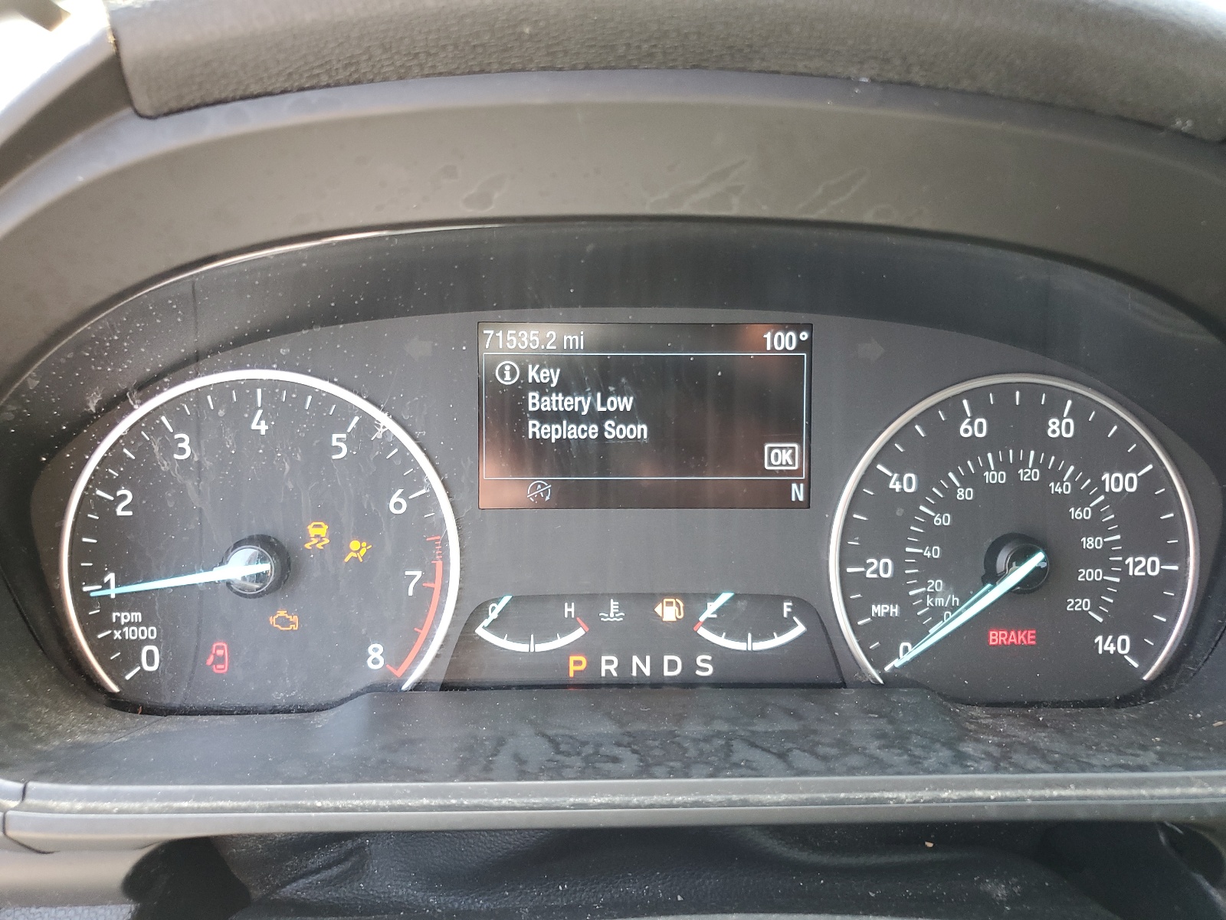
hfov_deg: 67.3
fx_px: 921
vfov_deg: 53.1
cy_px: 460
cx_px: 613
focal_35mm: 26
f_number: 1.5
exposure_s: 1/60.2
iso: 86
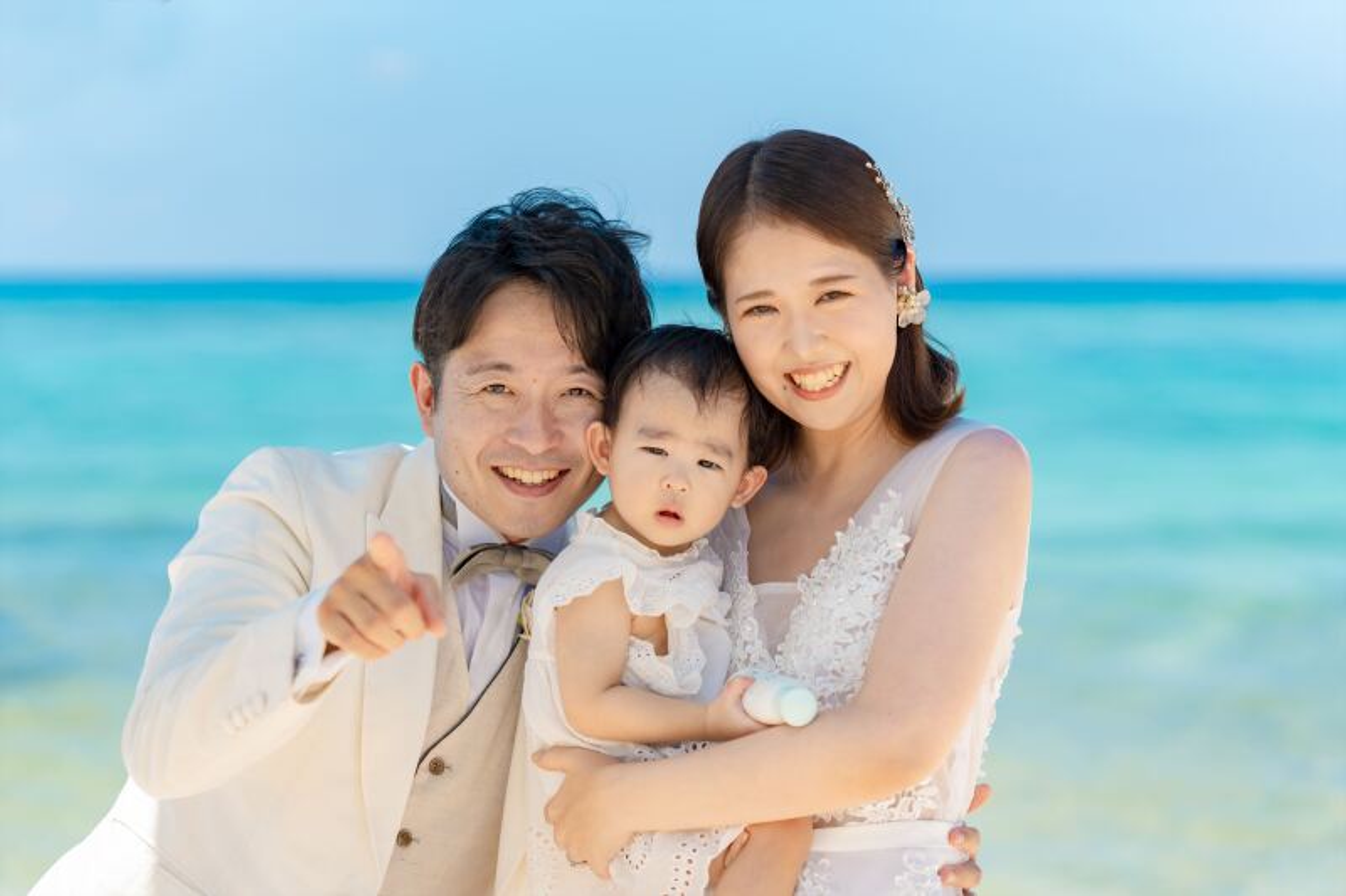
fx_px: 3177
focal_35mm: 85
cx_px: 673
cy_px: 448
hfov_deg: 23.9
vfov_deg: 16.1
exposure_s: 1/6400
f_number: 2
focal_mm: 85
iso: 320
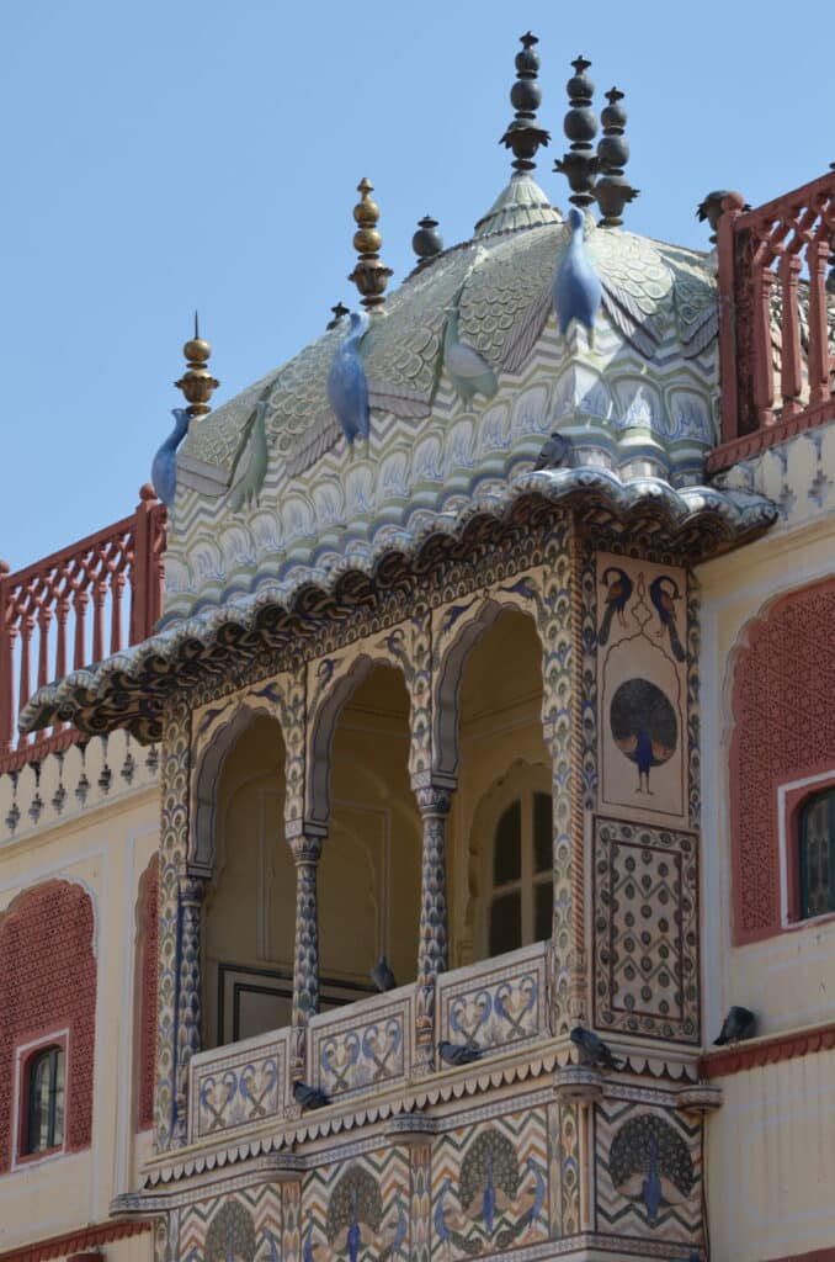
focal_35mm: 138
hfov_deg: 9.9
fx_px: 4824
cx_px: 418
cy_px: 631
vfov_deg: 14.9
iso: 200
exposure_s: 1/200
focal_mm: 92
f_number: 7.1
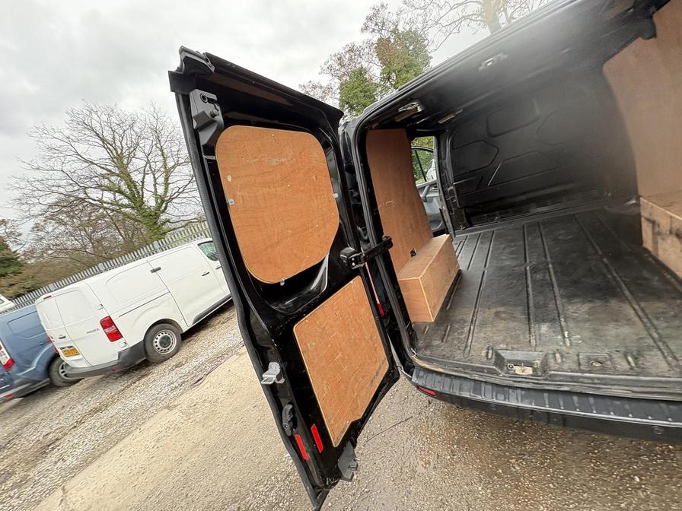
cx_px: 341
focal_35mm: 14
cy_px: 256
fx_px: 276
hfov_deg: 102.1
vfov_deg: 85.7
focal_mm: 2.22
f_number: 2.2
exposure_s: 1/136
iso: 64
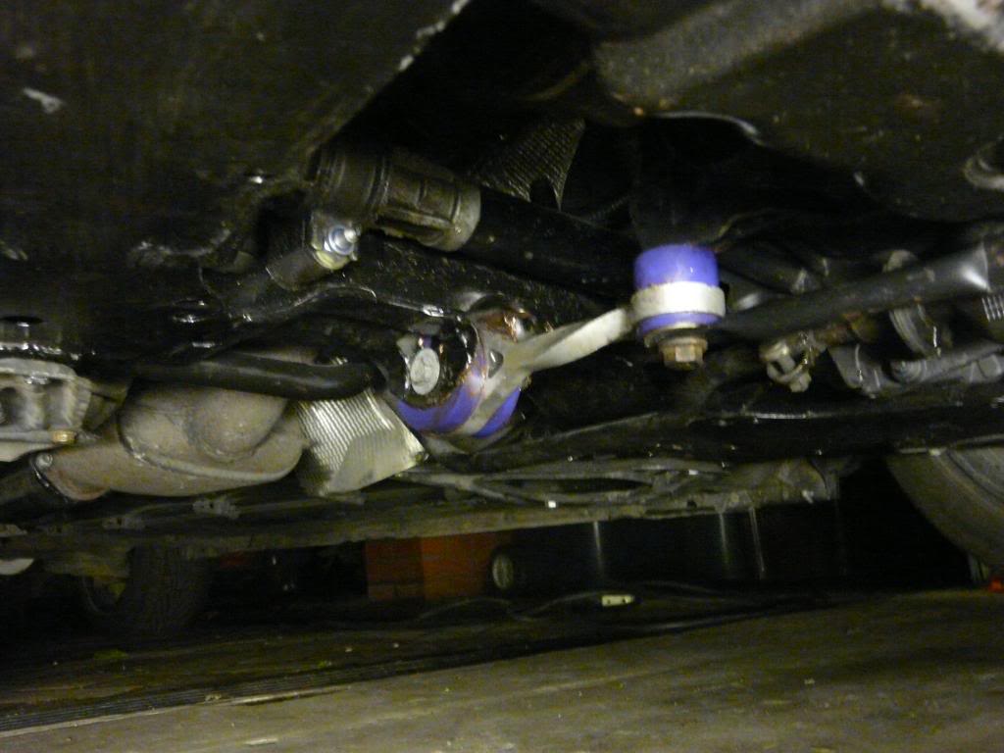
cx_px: 502
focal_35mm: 34
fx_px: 986
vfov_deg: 41.8
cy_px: 376
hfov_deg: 54.0
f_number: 2.8
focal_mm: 5.6
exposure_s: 1/8
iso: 800
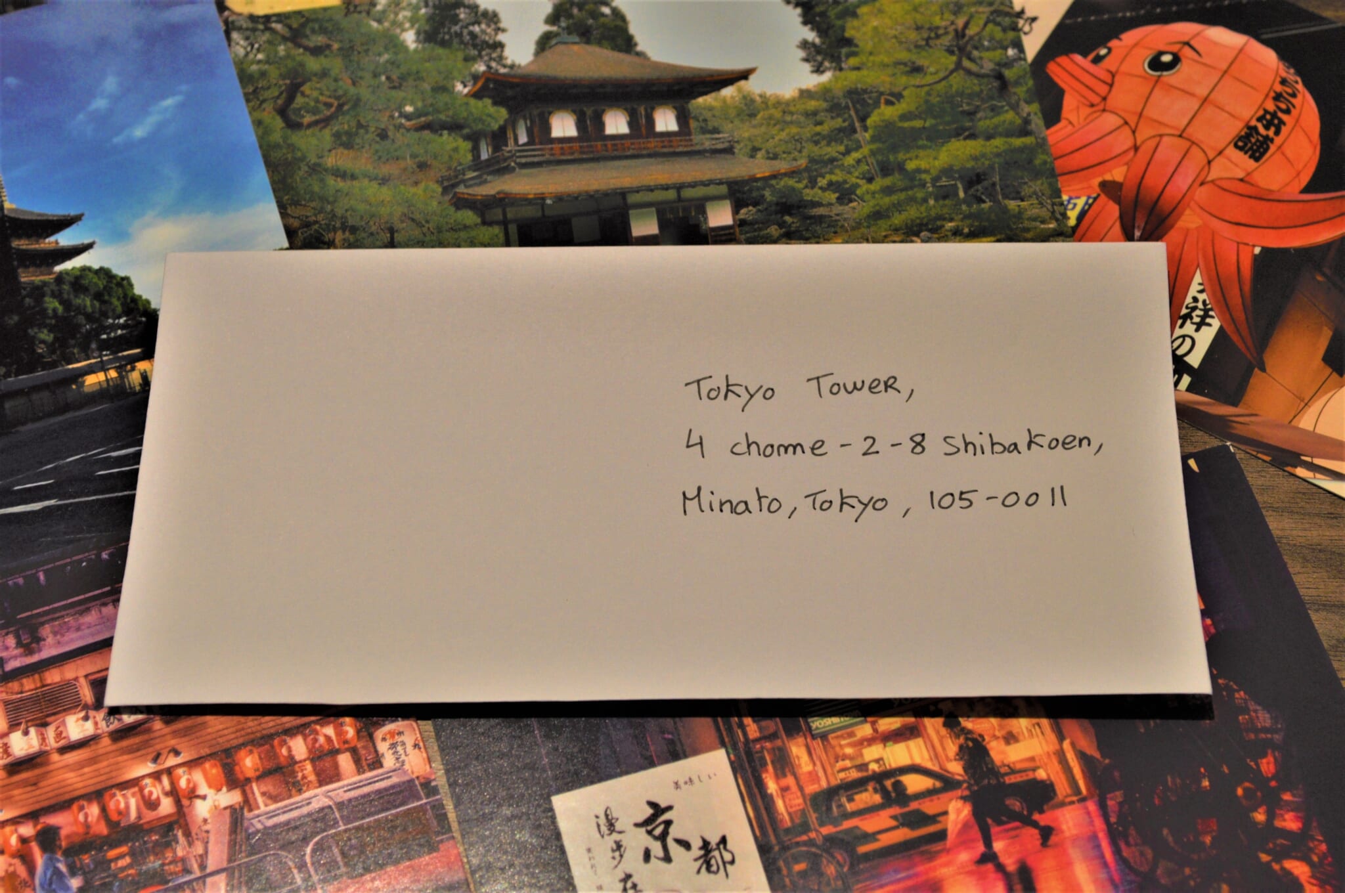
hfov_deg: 29.3
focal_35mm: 69
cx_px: 672
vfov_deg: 19.7
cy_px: 446
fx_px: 2575
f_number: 7.1
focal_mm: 46
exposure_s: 1/30
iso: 400
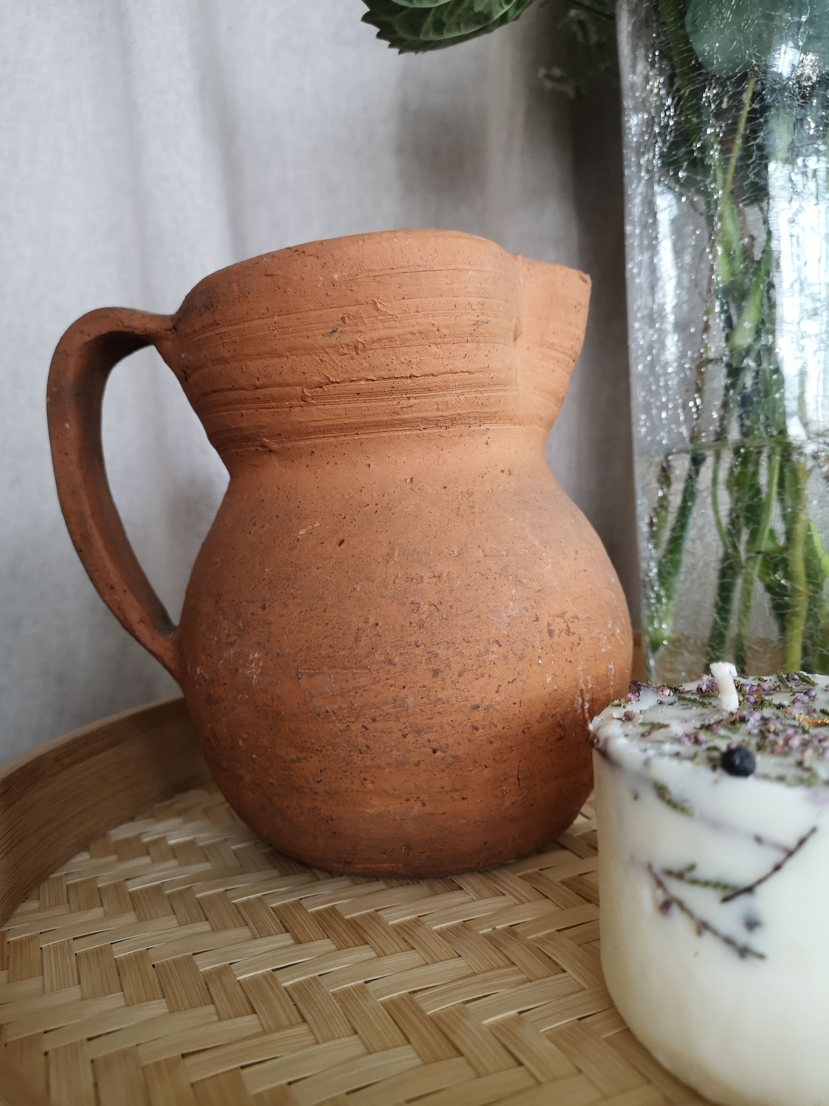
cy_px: 553
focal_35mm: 27
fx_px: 862
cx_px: 414
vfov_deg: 65.3
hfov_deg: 51.4
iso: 250
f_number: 1.8
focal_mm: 5.58
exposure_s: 1/33.3
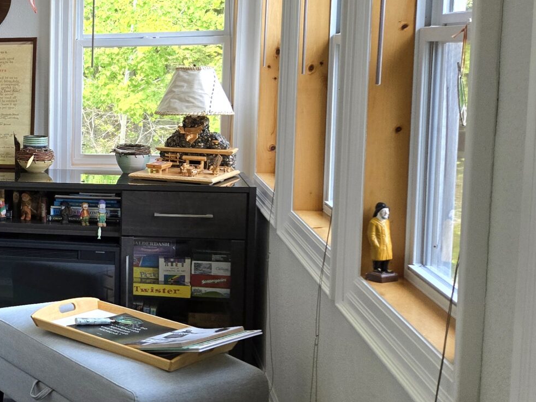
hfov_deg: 27.4
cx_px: -144
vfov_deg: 24.4
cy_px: 180
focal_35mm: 60
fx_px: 929
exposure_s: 1/526
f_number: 1.8
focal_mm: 5.4
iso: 125
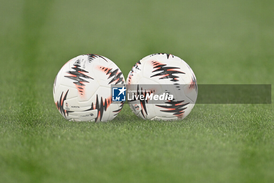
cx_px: 137
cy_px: 92
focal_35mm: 400
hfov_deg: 5.2
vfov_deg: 3.4
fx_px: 3043
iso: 1600
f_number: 3.2
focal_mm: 400
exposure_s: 1/2000
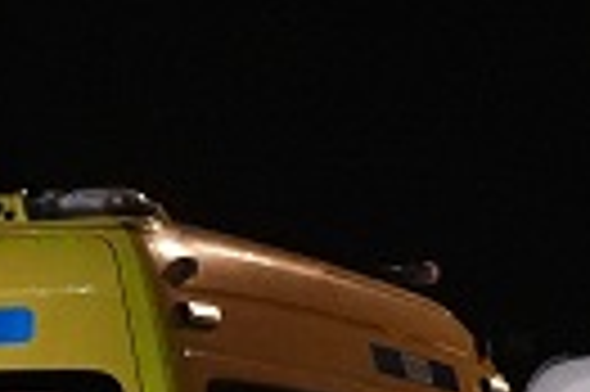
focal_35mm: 267
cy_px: 559
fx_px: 4370
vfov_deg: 5.1
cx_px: -1558
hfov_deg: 6.6
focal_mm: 35
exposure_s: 1/60
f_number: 2.8
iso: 12800
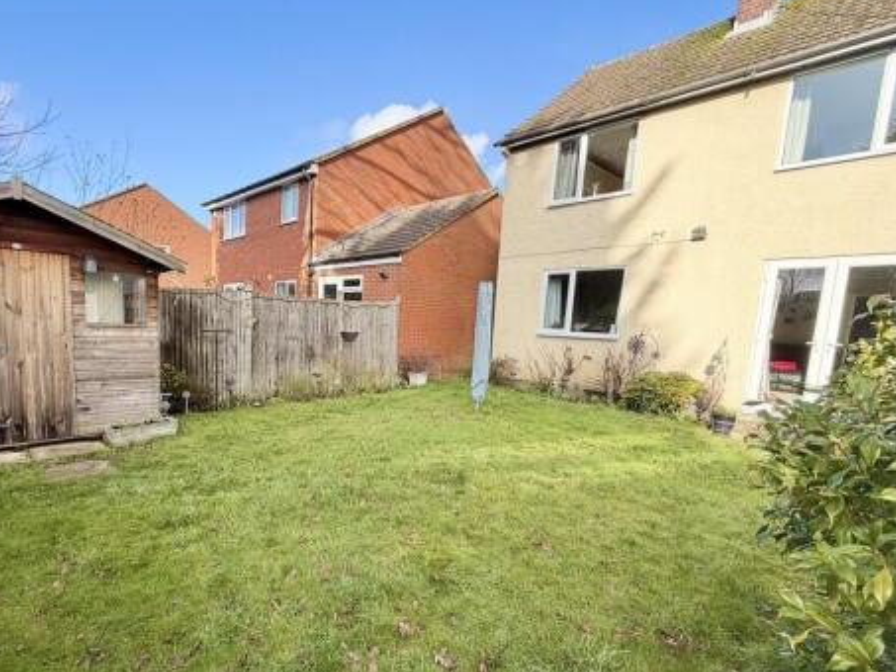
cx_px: 369
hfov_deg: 86.9
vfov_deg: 71.3
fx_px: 466
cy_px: 380
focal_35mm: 18
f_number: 2.2
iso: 40
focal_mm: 2.22
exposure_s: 1/585
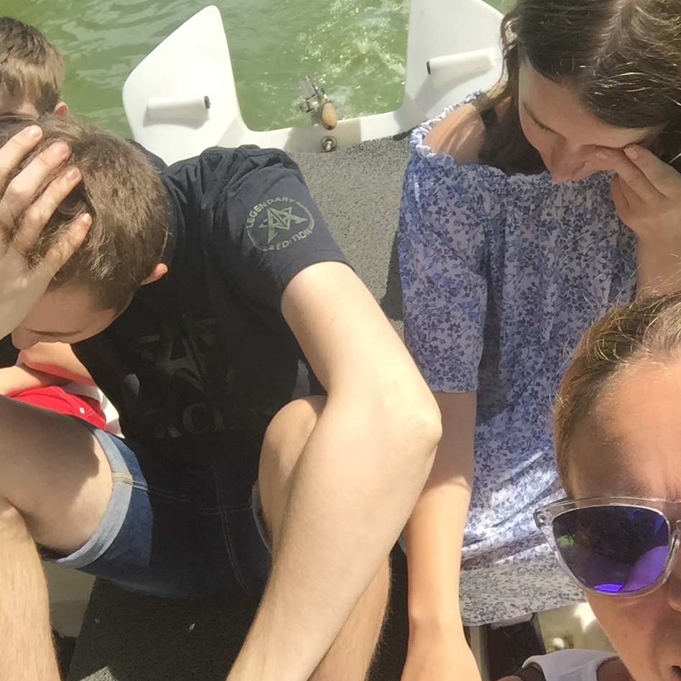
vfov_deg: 44.9
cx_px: 339
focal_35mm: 37
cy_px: 372
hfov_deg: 44.9
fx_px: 824
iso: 32
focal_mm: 2.65
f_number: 2.2
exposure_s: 1/1044
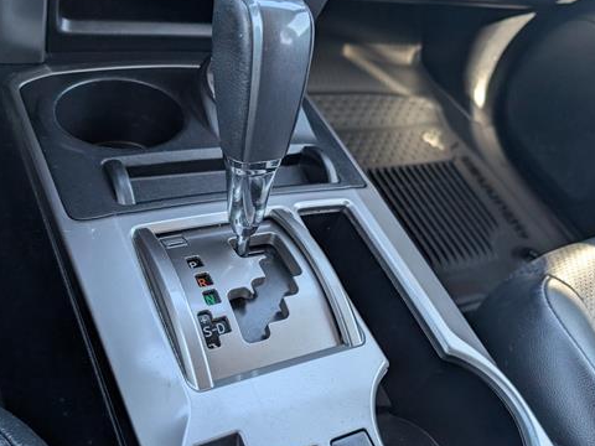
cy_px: 259
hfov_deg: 56.8
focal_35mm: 32
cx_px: 290
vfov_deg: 44.0
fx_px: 550
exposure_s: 1/42.6
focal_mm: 6.9
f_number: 1.68
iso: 36
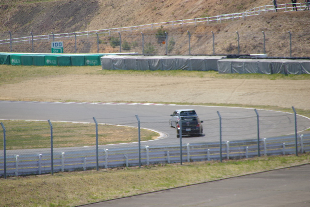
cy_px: 104
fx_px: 3228
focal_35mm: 375
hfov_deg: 5.5
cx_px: 155
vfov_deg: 3.7
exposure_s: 1/350
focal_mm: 250
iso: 200
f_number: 8
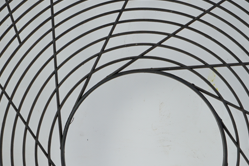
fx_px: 643
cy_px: 101
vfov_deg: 14.7
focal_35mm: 93
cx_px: 129
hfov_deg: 21.9
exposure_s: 1/160
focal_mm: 41
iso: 250
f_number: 9
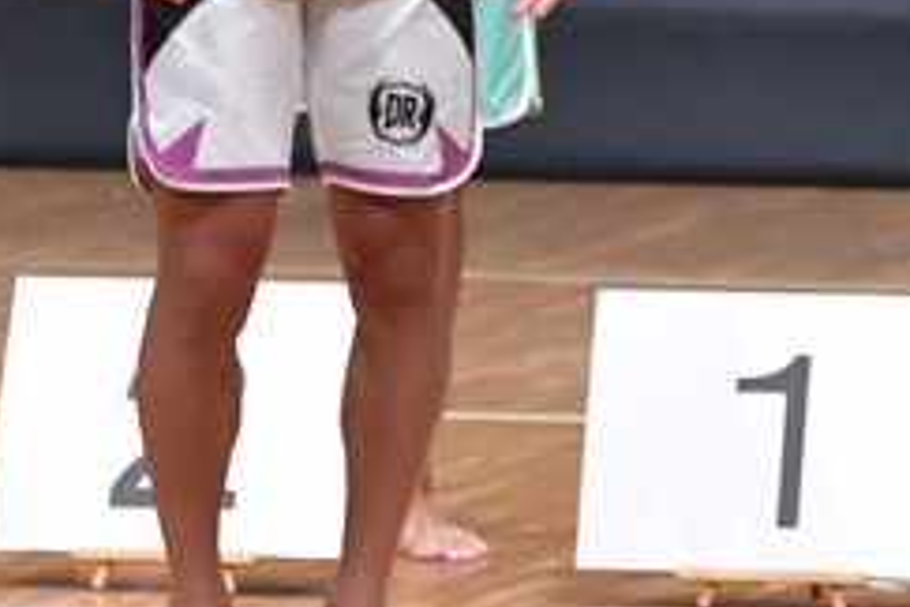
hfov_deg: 2.3
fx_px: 23001
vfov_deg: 1.5
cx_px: 350
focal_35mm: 910
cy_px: -105
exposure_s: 1/400
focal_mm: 190
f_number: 5.6
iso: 8000
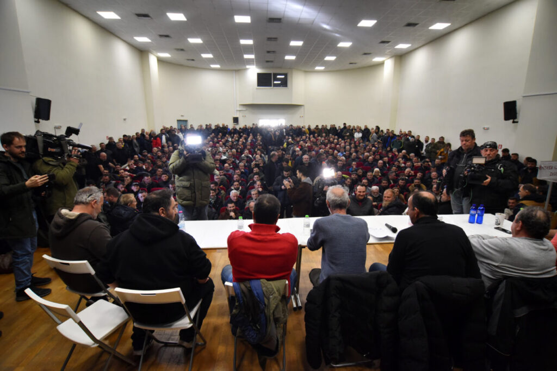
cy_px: 186
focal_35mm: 18
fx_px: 279
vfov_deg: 67.4
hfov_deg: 90.0
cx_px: 278
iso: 3200
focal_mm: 18
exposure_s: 1/160
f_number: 5
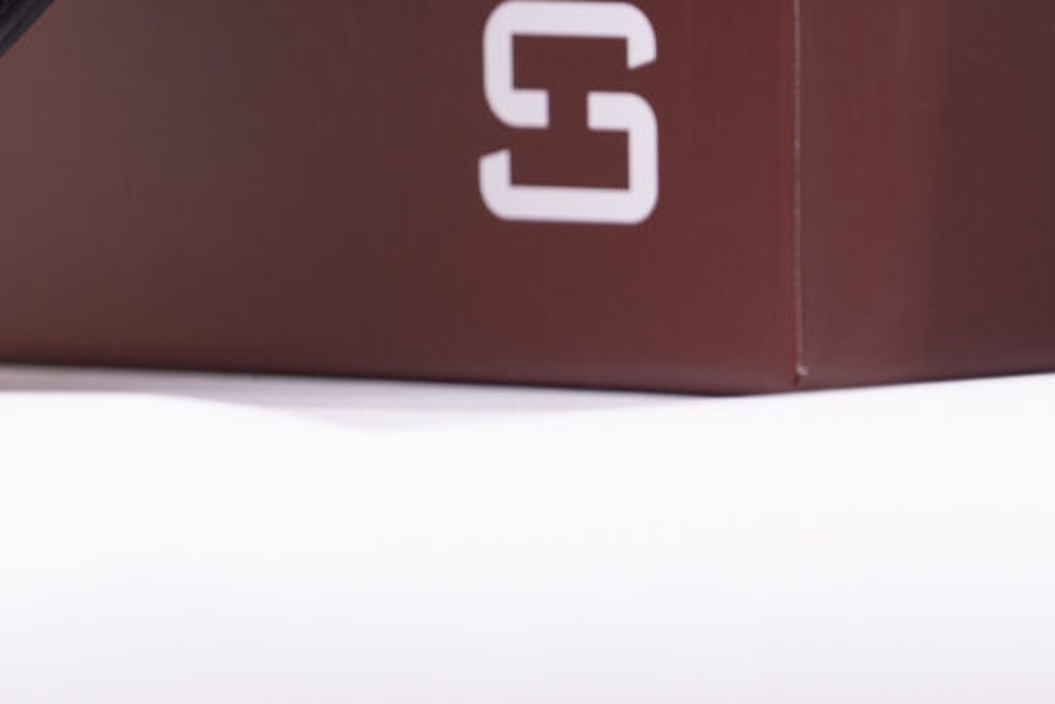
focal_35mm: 921
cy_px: -540
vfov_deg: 1.5
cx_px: 554
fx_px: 26996
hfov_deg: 2.2
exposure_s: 1/100
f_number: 5
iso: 100
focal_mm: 198
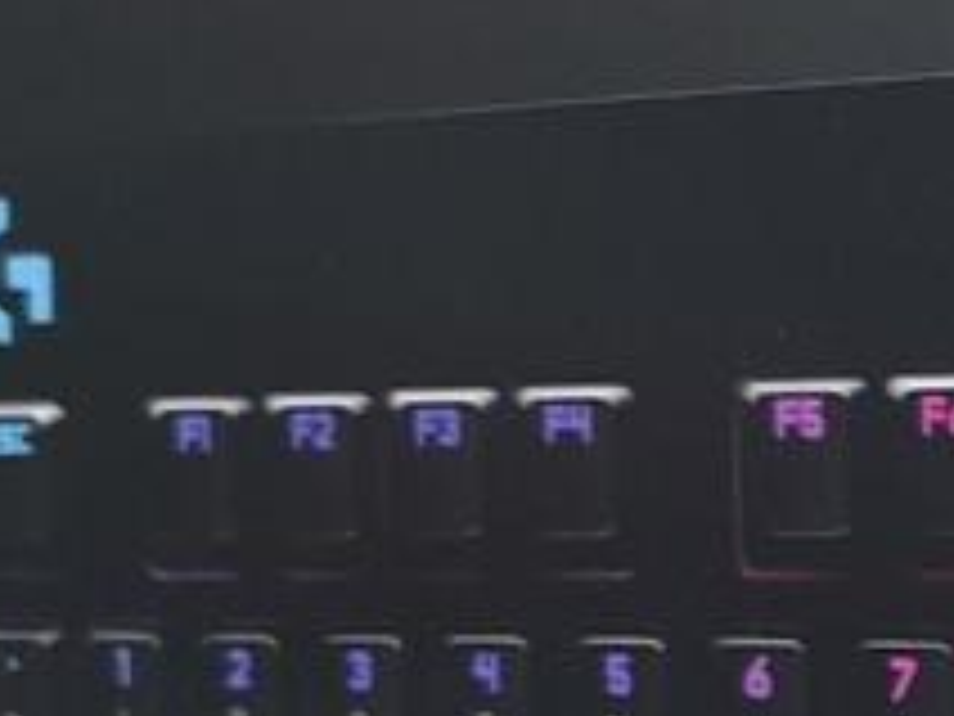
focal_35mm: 157
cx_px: 2038
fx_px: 4327
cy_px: 820
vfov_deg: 9.3
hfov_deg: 11.2
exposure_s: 1/20
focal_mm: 4.3
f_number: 1.5
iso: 320
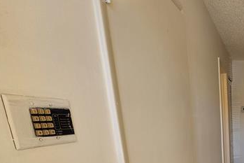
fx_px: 210
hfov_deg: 44.1
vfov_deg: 37.0
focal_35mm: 31
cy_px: 171
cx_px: 275
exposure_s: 1/143
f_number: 2.2
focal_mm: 1.74
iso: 40
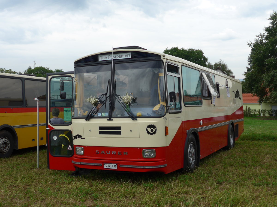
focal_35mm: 46
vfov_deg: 31.5
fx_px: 368
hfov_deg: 41.2
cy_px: 104
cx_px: 138
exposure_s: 1/320
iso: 80
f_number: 3
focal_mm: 9.5
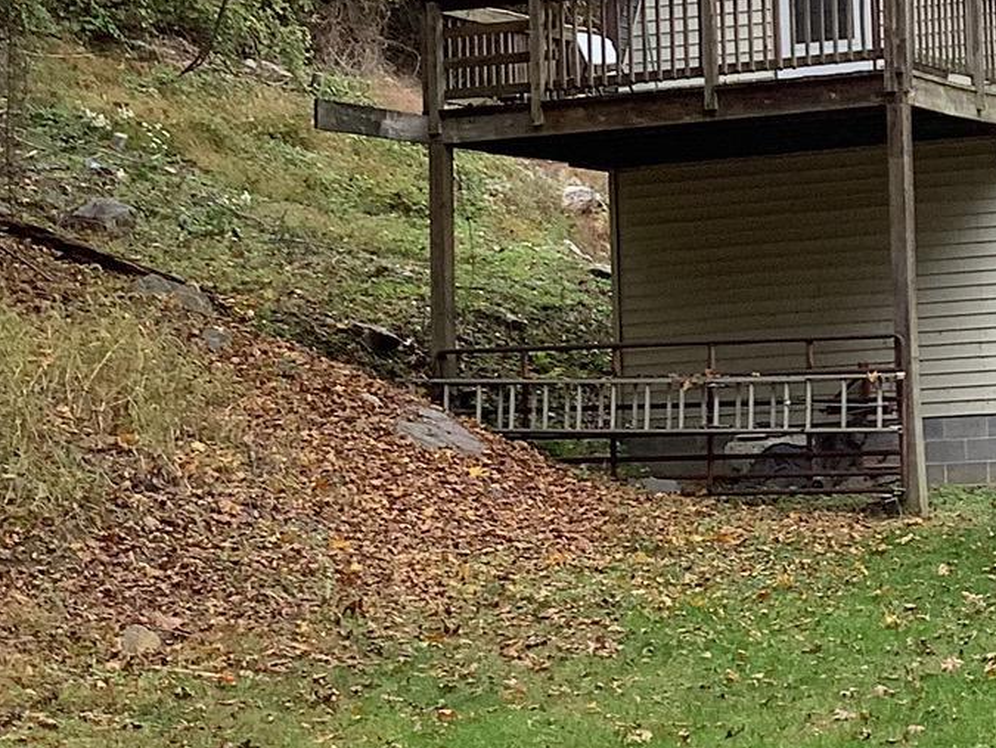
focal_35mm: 94
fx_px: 2706
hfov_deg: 19.3
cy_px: 205
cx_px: 1296
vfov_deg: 15.7
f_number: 2.4
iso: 50
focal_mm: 3.3
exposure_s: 1/100
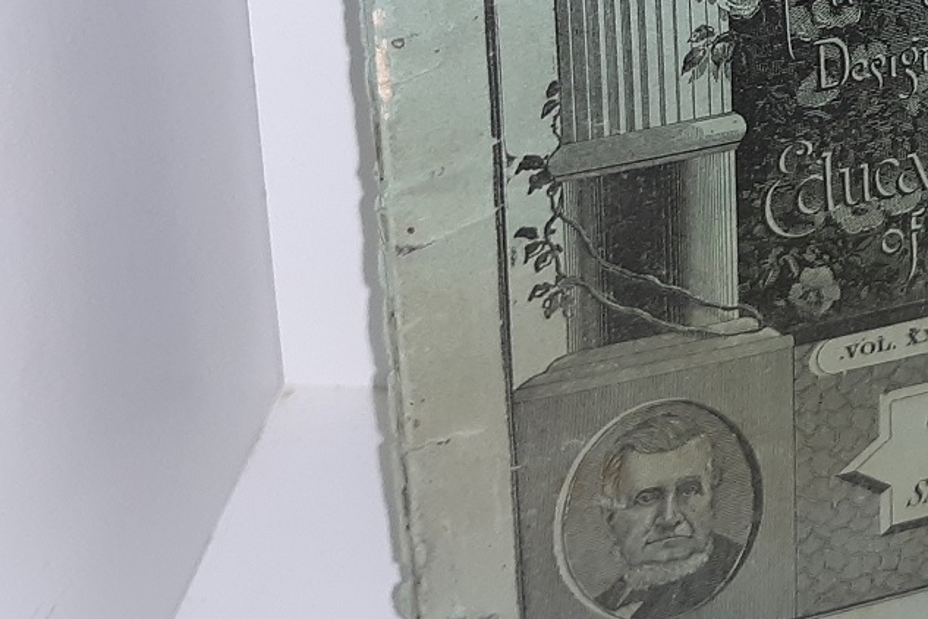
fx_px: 2449
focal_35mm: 95
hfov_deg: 20.6
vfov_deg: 13.7
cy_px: -258
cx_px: 987
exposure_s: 1/120
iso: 64
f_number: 1.7
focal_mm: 3.7
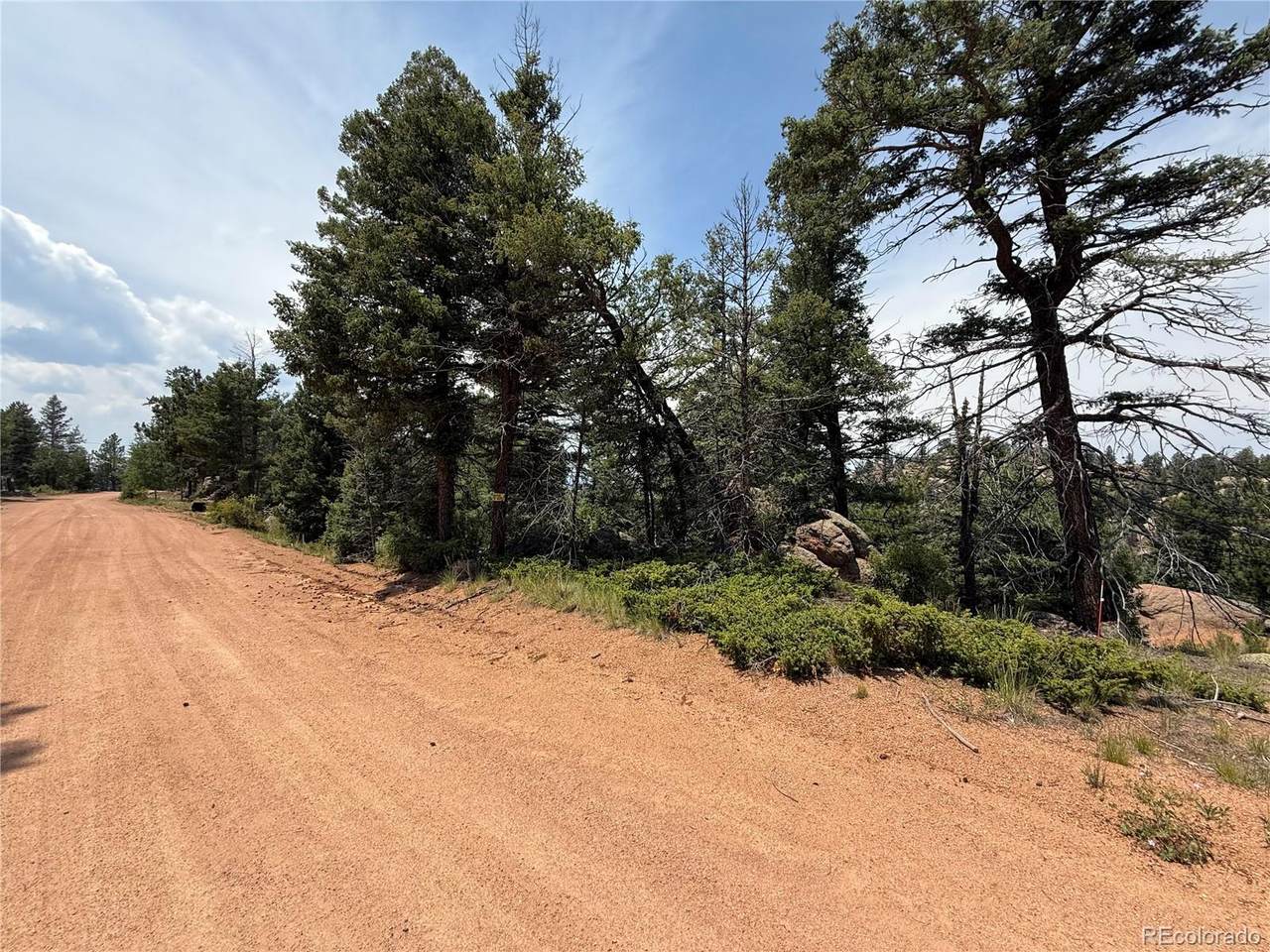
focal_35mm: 14
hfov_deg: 102.1
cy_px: 476
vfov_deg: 85.7
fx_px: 514
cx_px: 635
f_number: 2.2
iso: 50
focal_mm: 2.22
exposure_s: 1/1125
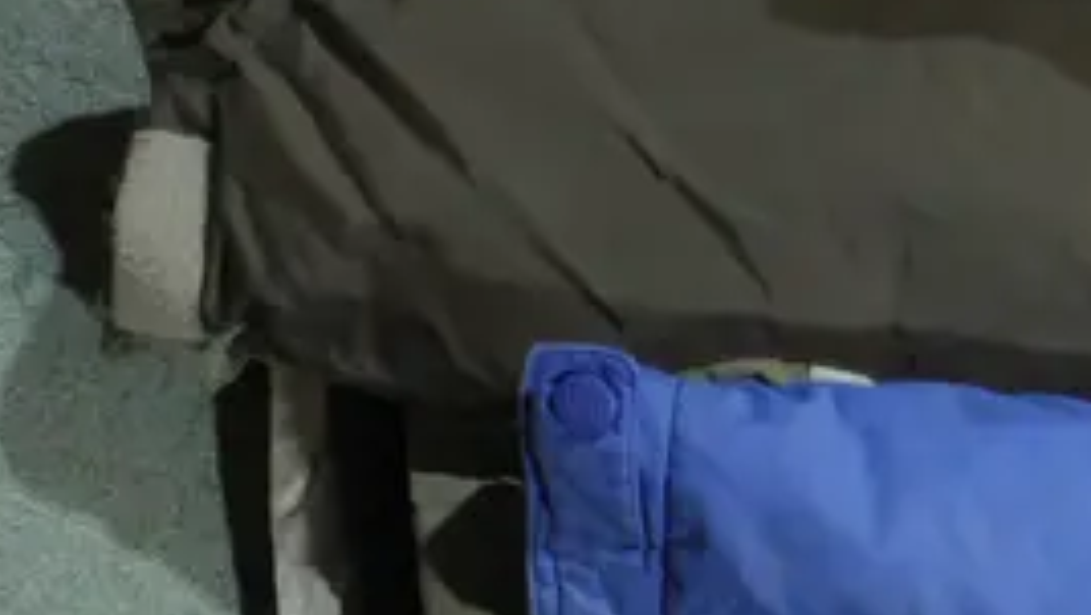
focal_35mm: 158
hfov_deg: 12.9
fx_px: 4573
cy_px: 876
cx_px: 1600
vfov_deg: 7.6
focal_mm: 19
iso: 1000
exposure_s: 1/60
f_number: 5.6
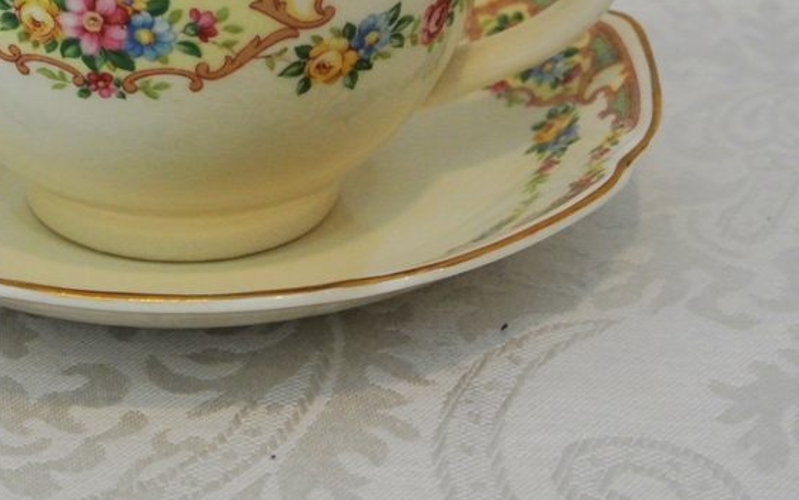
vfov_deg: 10.5
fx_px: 2700
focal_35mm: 124
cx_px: 168
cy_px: 76
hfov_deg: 16.7
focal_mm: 25.2
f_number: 5.3
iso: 800
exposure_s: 1/60
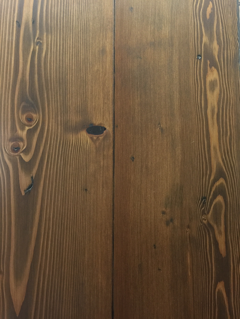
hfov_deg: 48.2
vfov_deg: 61.7
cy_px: 160
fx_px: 268
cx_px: 120
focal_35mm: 29
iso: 100
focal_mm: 4.15
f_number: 2.2
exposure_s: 1/15
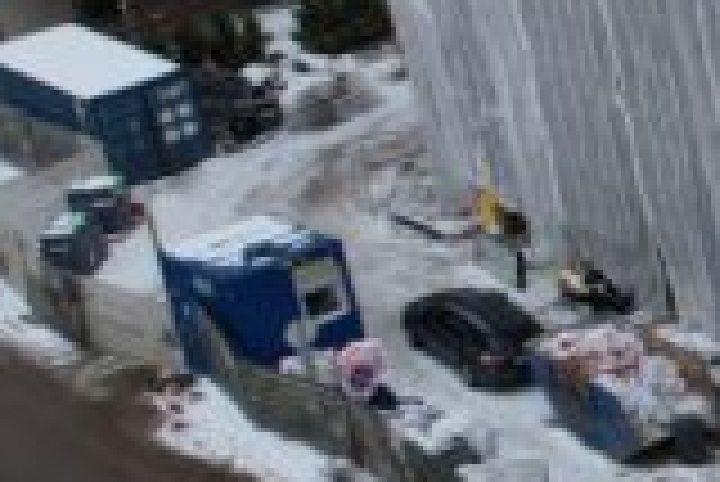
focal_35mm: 141
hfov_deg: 10.9
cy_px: 38
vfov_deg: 9.7
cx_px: 2016
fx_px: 2822
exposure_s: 1/725
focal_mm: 8.38
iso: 100
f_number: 2.8
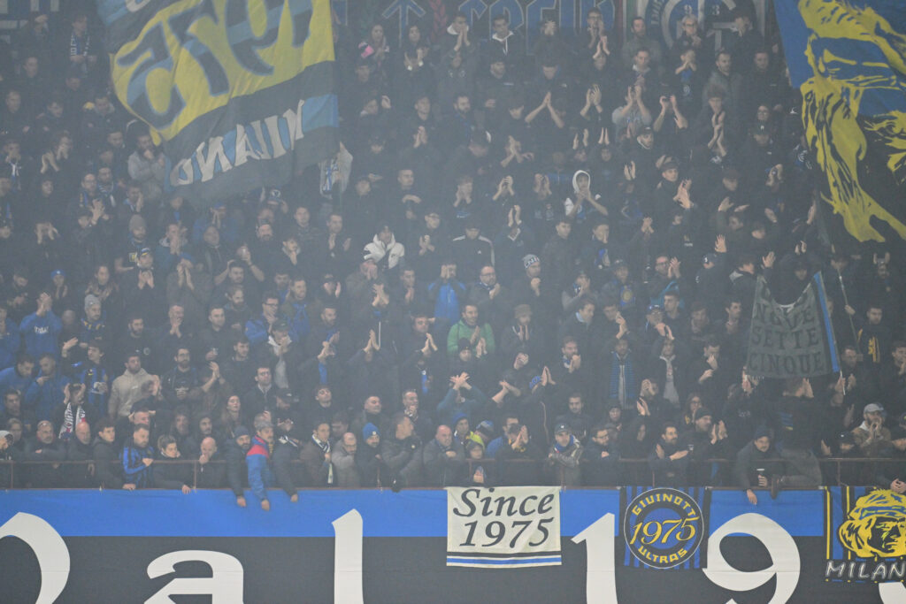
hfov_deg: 3.4
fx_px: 15101
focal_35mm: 600
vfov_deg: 2.3
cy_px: 302
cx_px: 453
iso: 2000
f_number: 6.3
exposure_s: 1/125
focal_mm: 600
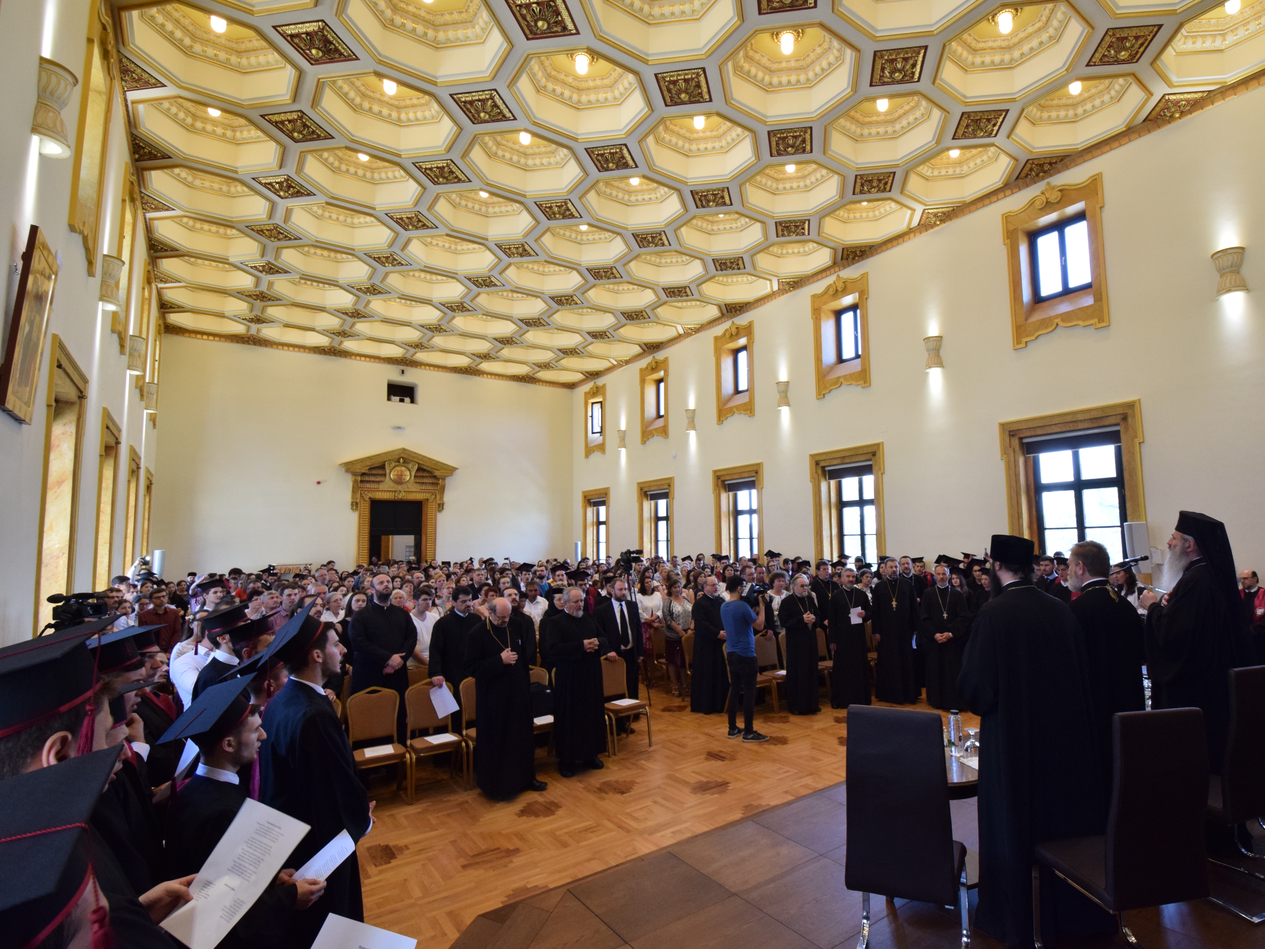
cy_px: 485
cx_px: 736
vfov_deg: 74.7
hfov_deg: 90.3
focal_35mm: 17
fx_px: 621
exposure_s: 1/60
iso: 1000
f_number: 5.6
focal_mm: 10
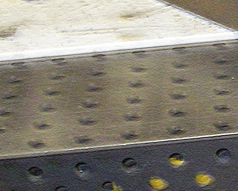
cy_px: -80
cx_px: 438
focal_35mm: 192
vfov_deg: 7.9
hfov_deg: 9.5
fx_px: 1353
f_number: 3.3
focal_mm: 6.3
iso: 400
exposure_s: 1/5
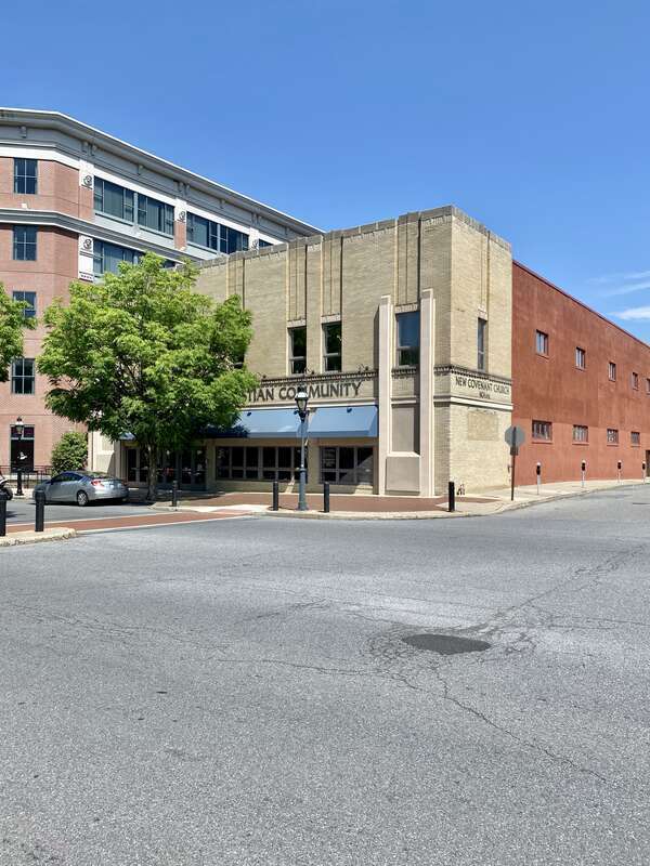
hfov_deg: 53.1
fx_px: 651
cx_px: 325
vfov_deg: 67.3
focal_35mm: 26
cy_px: 433
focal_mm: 4.25
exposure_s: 1/2571
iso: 32
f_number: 1.8
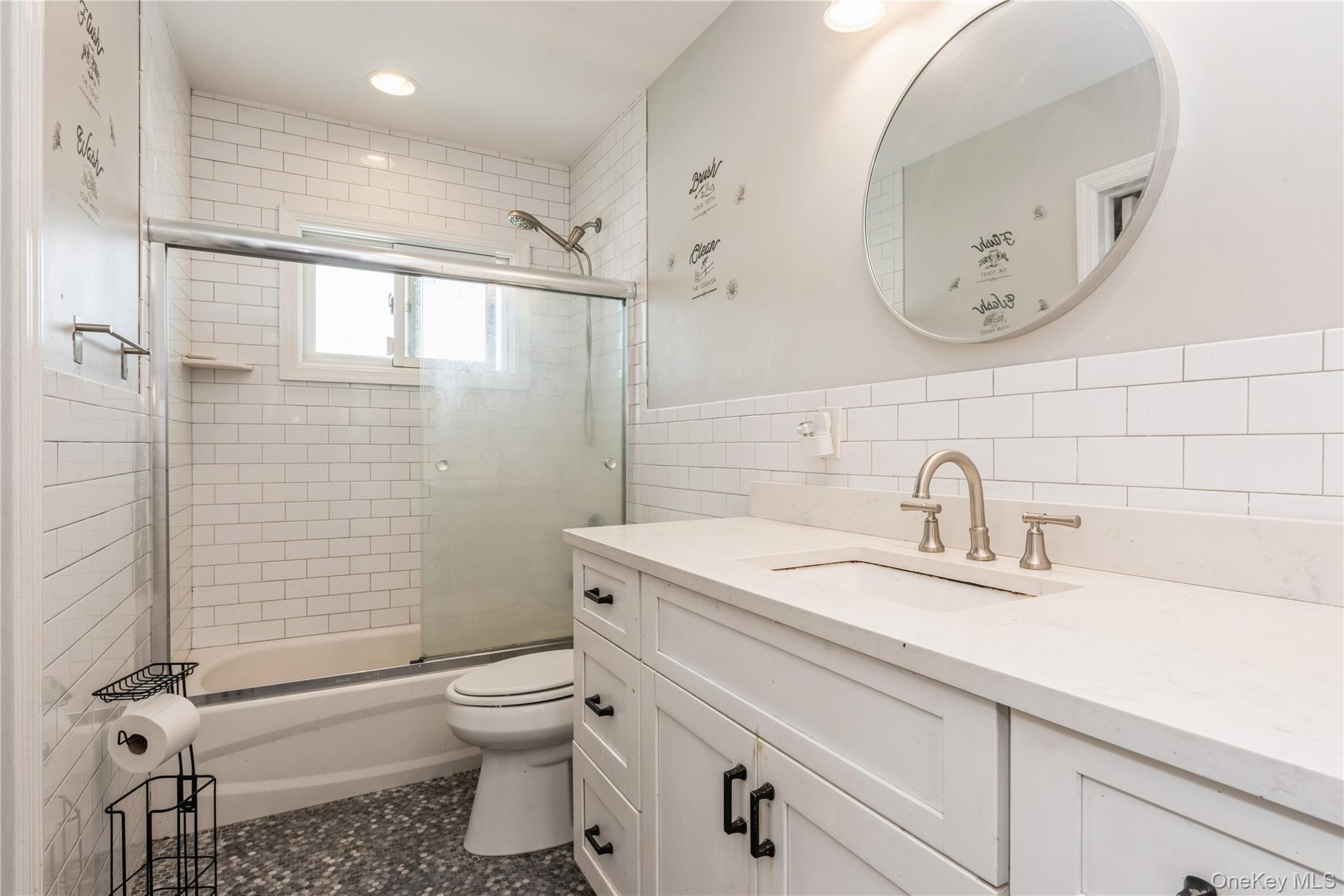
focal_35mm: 18
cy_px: 448
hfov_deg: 90.0
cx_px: 672
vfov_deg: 67.4
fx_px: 672
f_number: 11
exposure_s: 1/30
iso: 400
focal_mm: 18
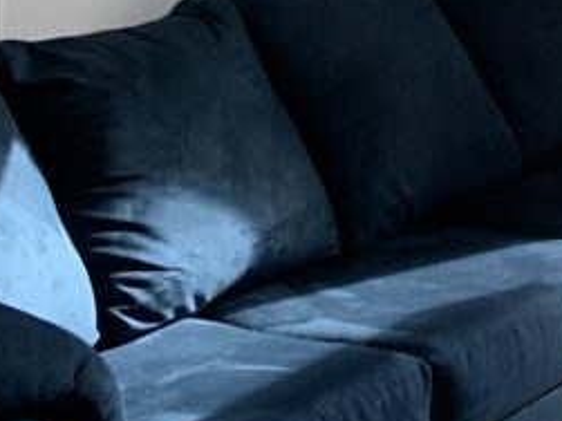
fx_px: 1720
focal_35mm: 106
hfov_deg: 16.0
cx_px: 987
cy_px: -369
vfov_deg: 12.6
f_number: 1.8
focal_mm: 4.25
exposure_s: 1/121
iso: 50
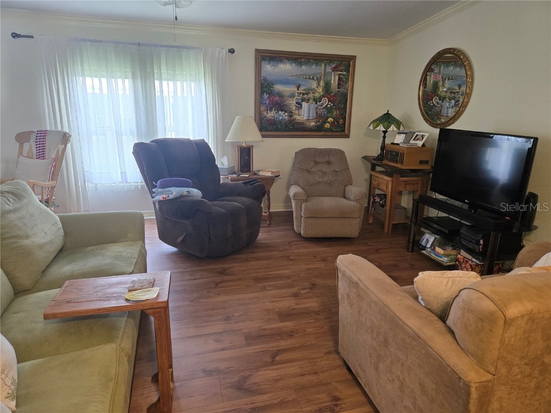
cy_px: 206
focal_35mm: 23
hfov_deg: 73.9
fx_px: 366
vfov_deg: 58.9
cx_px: 276
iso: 400
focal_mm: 5.4
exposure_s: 1/120
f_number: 1.8
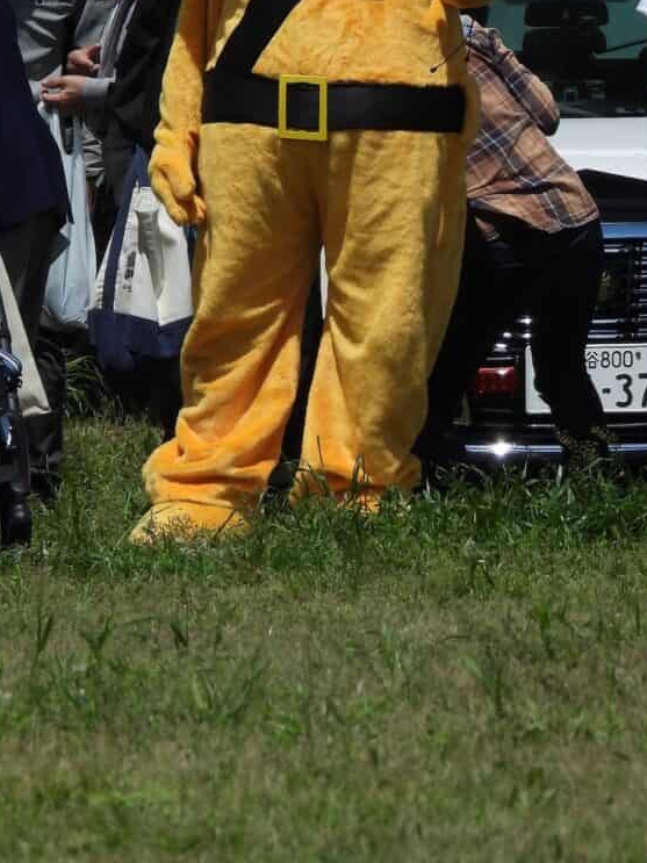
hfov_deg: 2.1
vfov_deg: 2.8
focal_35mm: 707
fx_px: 17624
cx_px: 293
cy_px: 43
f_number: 5
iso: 100
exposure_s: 1/1600
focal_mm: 62.5
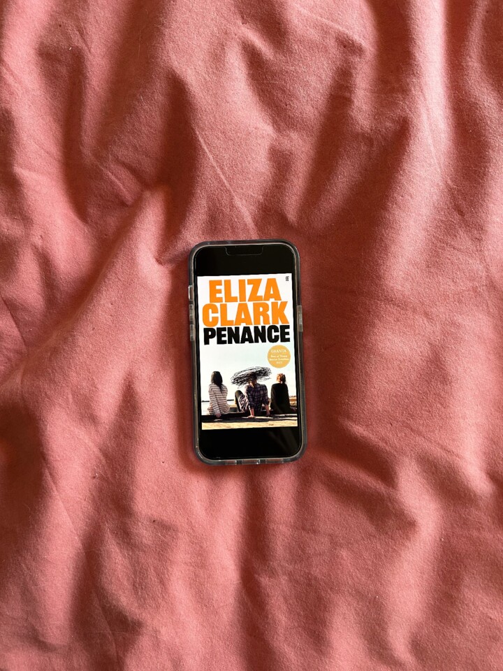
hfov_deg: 53.1
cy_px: 336
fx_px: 504
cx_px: 252
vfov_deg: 67.3
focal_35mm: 26
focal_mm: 5.7
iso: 160
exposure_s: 1/60
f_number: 1.5
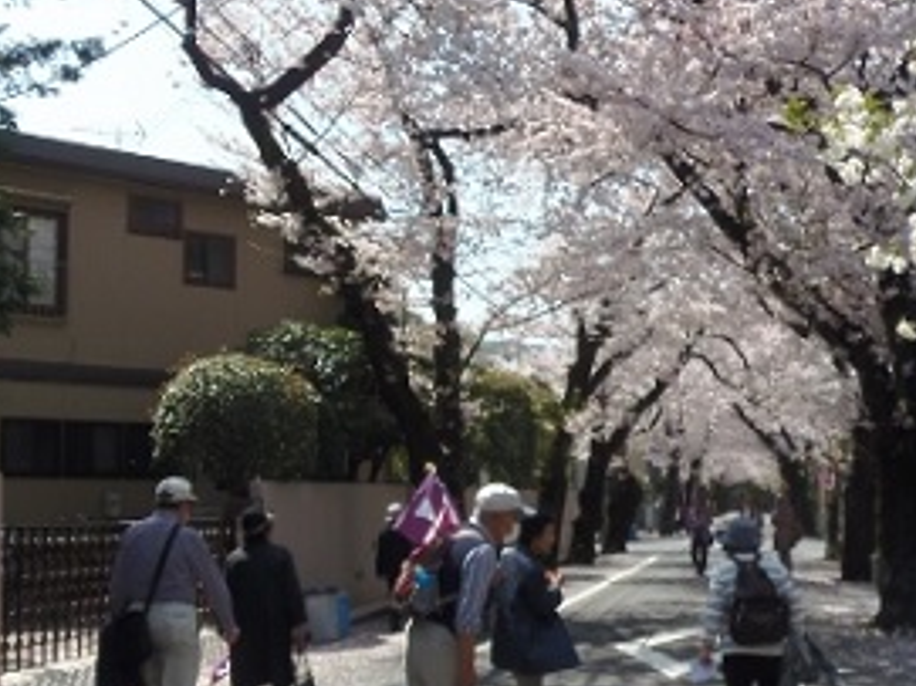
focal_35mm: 51
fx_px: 1349
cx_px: 409
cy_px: 460
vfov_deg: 28.3
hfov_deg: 37.5
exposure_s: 1/400
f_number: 2.9
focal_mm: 4.3
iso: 64
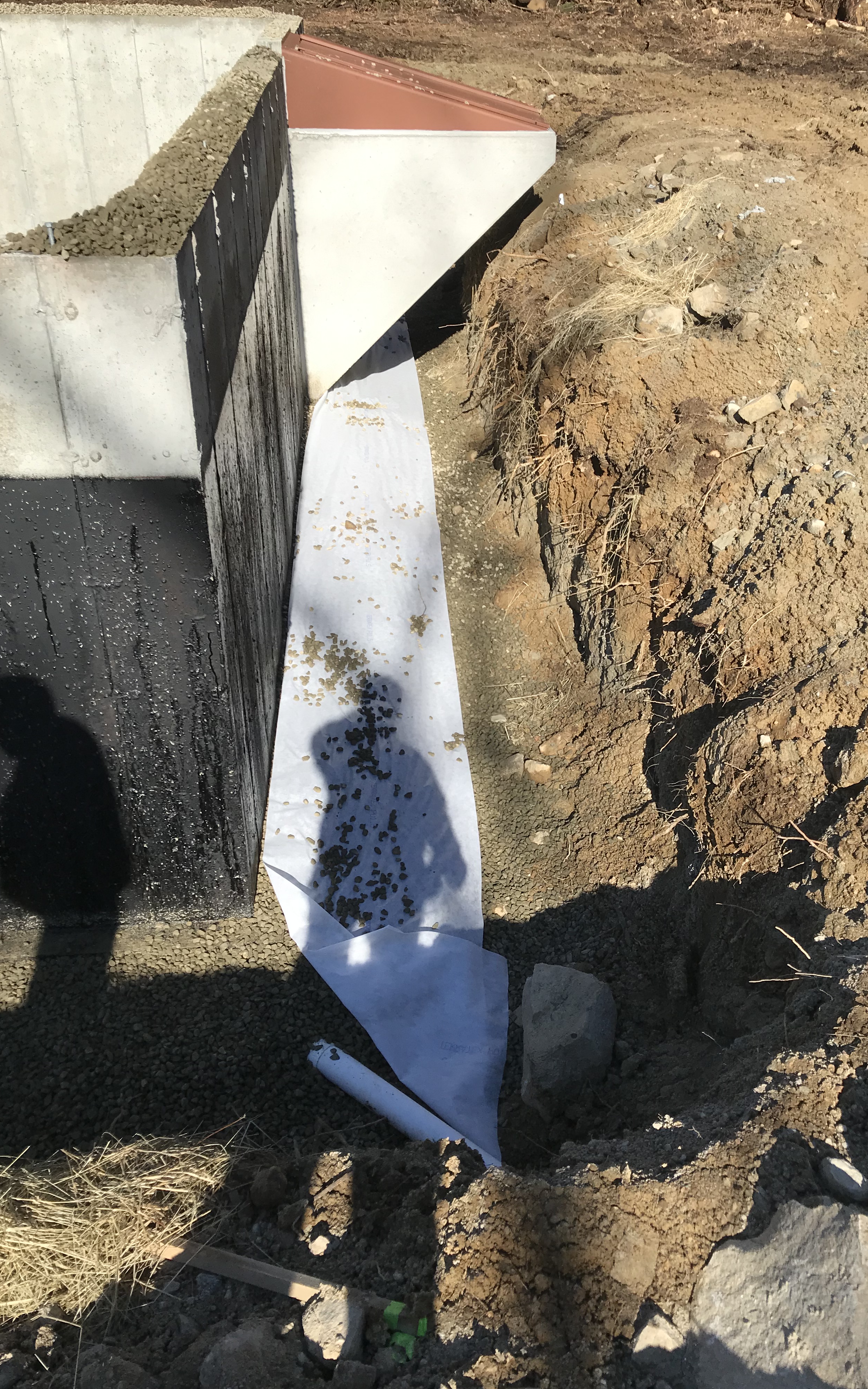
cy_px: 694
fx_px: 1136
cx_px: 485
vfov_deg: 62.9
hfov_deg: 41.8
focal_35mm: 30
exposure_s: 1/1880
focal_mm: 3.99
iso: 20
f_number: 1.8
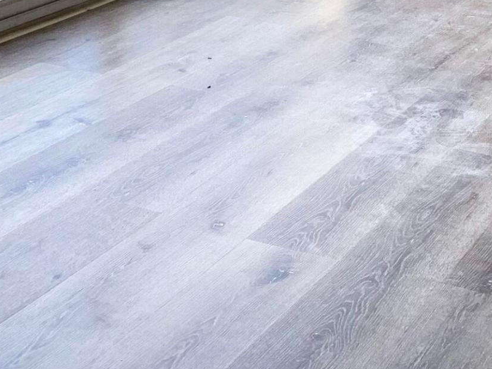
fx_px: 1293
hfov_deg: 21.4
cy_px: -242
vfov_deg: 14.7
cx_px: 357
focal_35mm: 91
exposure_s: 1/158
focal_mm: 4.25
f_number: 1.8
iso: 25
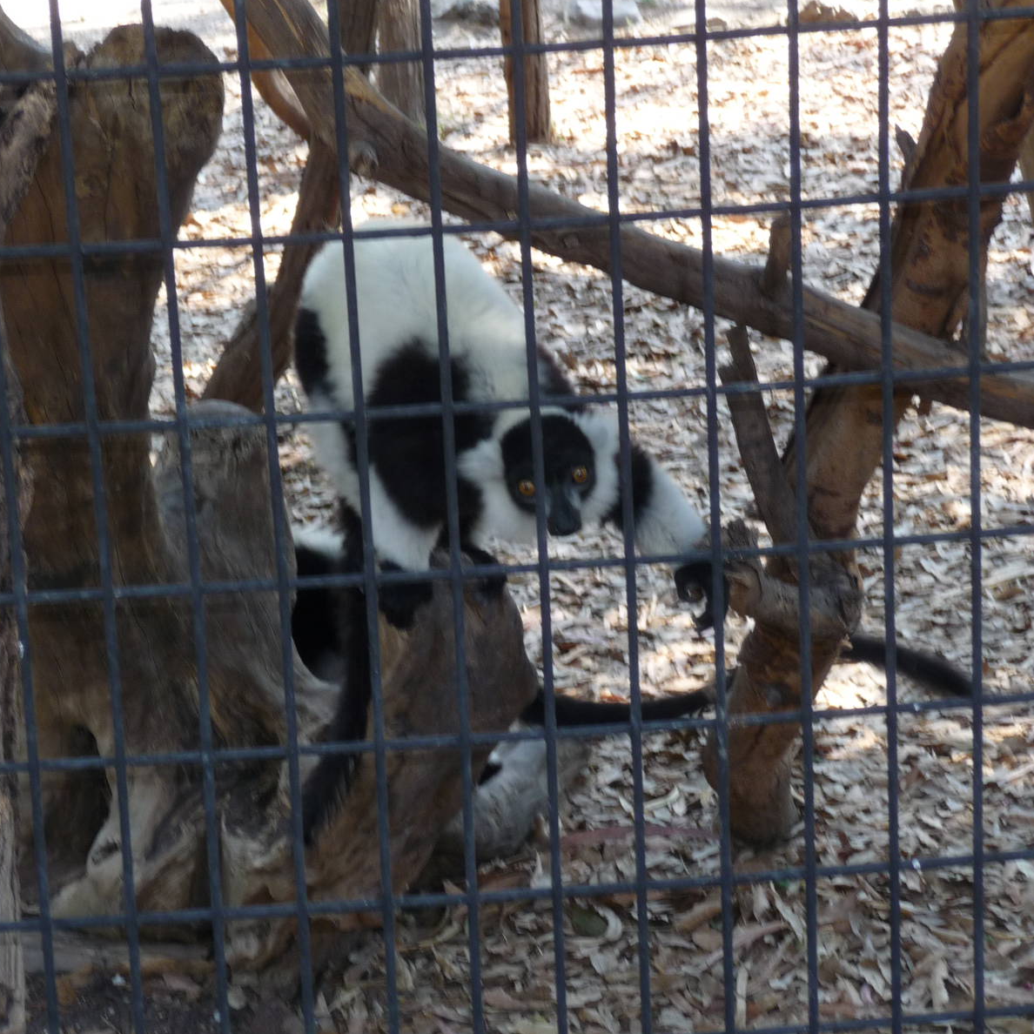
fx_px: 3379
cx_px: 460
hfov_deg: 17.4
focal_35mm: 100
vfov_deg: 17.4
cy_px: 517
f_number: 4.7
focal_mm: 14.2
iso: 125
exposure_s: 1/40
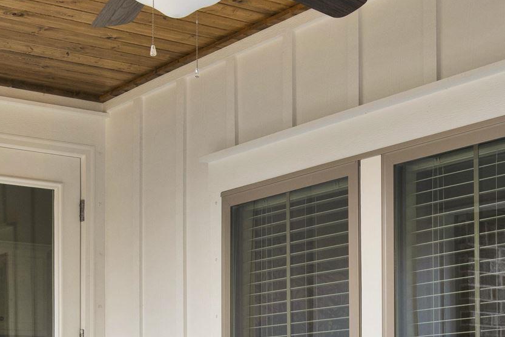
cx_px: 354
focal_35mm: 81
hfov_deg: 24.9
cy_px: 405
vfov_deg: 16.2
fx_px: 1136
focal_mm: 22
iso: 200
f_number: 11
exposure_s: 1/25
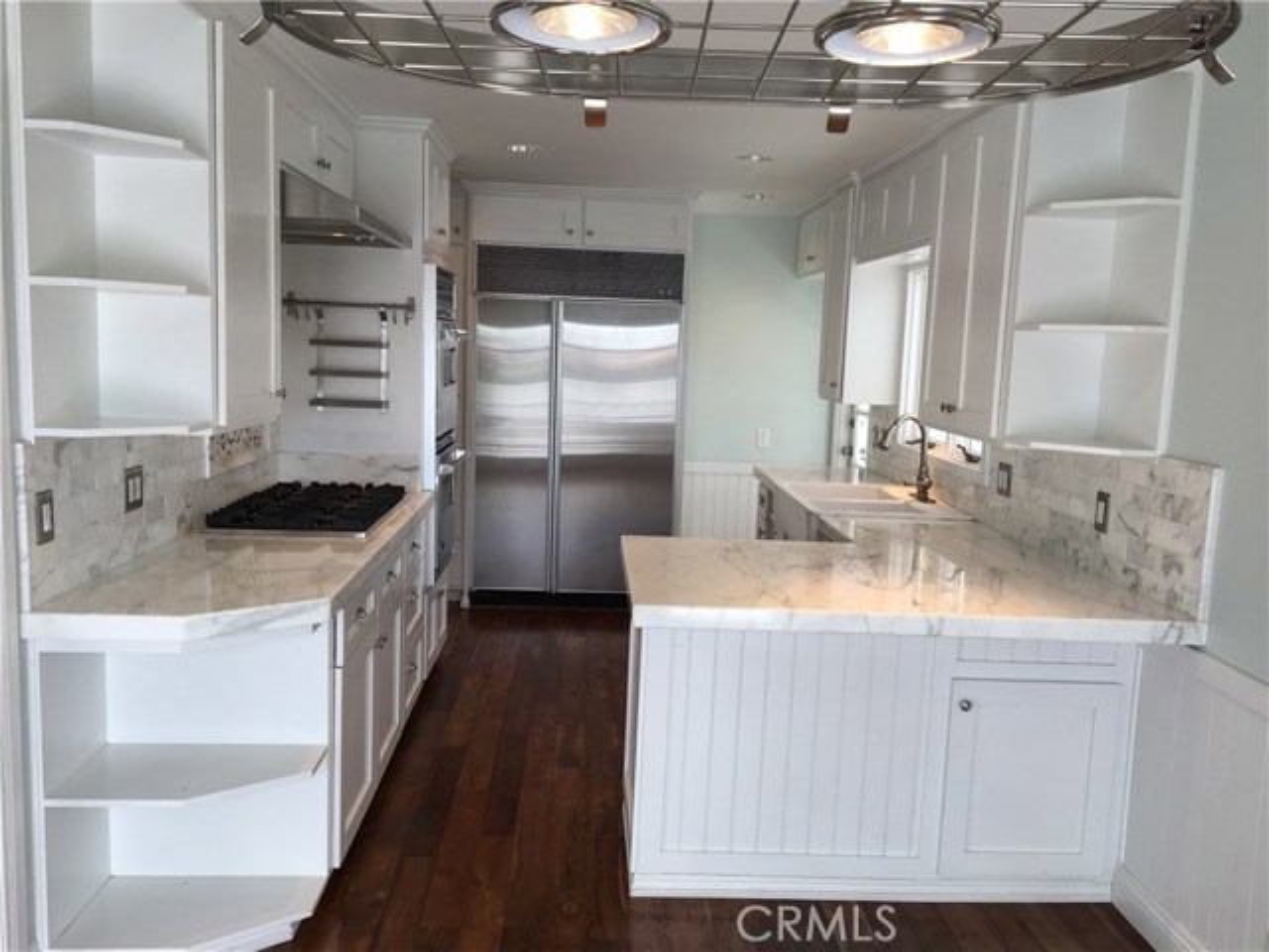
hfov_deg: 61.7
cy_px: 476
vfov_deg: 48.2
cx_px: 634
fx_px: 1063
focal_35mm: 29
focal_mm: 4.15
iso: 25
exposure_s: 1/120
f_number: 2.2
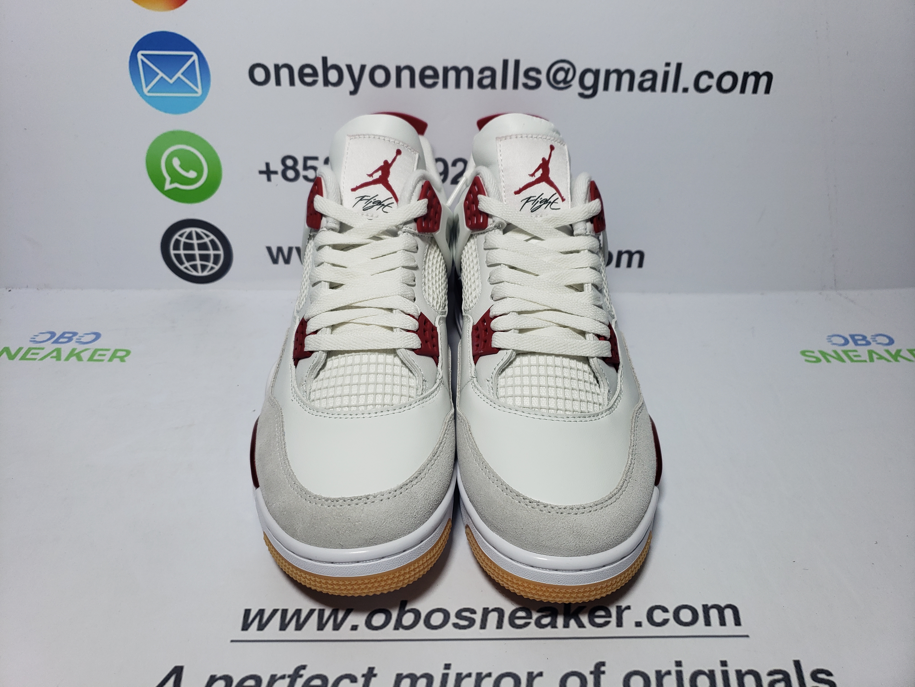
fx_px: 687
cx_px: 458
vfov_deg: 53.1
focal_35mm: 26
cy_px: 344
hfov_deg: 67.3
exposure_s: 1/603
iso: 50
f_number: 1.5
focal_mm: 4.3
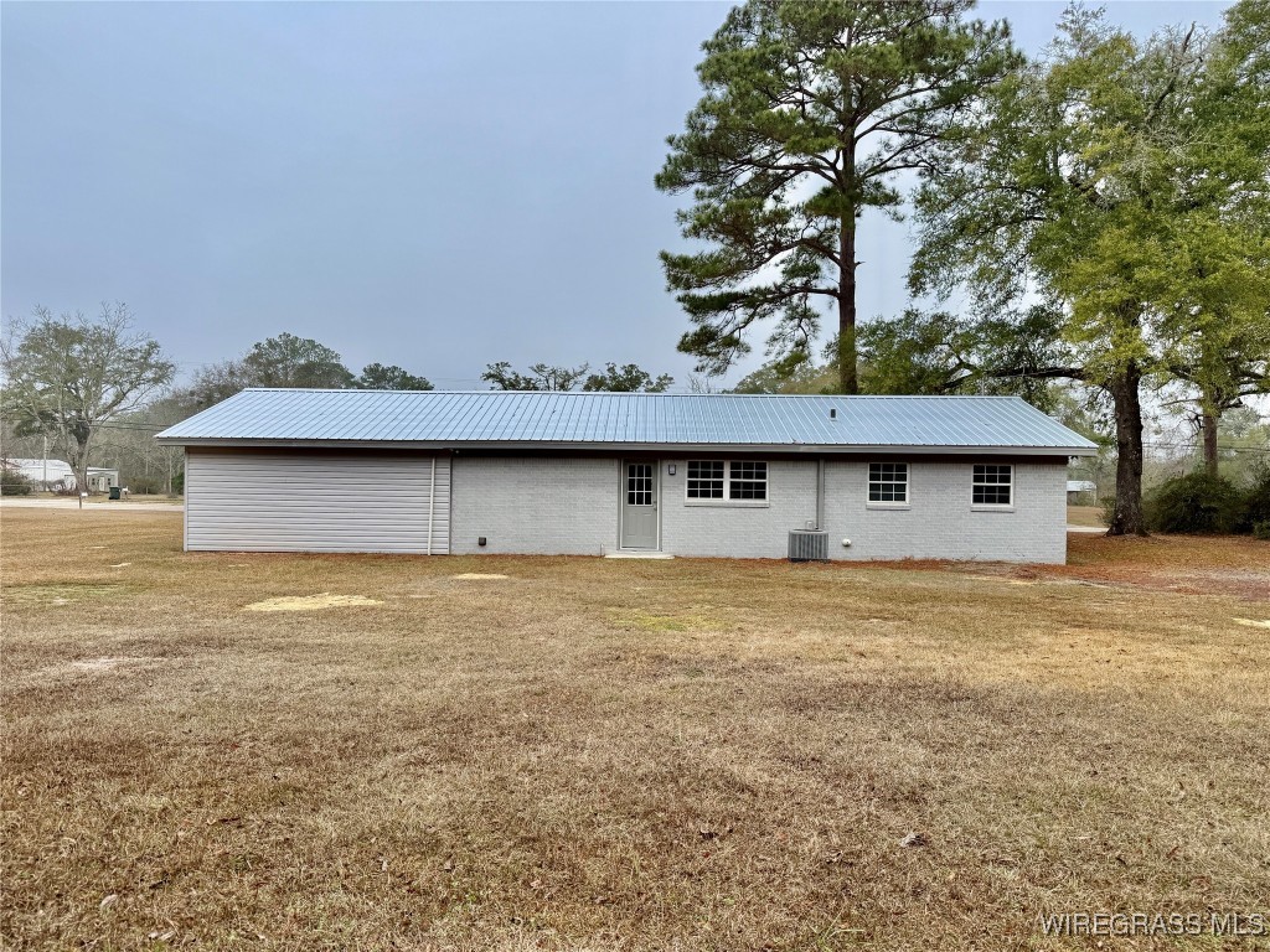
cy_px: 476
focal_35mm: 24
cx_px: 635
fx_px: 881
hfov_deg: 71.6
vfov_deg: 56.8
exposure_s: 1/1361
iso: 80
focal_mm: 6.76
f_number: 1.78
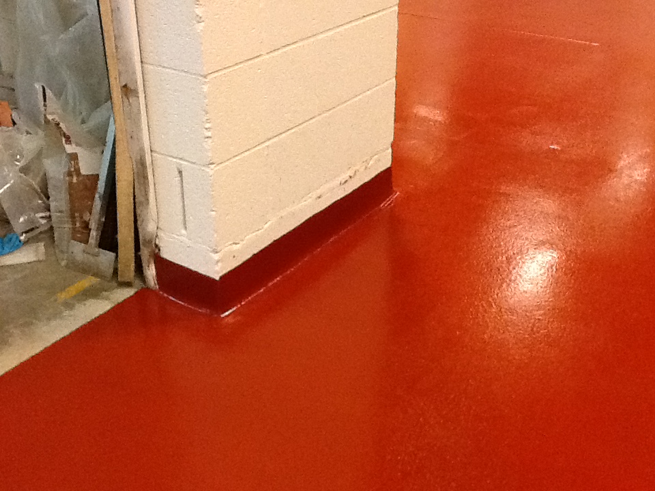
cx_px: 328
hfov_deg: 42.9
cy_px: 246
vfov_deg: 32.9
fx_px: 833
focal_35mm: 44
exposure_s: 1/30
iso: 320
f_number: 2.4
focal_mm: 2.03
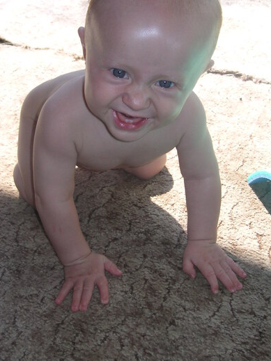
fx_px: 595
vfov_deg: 33.7
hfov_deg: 25.6
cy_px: 151
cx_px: 128
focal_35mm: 57
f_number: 2.8
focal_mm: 6.1
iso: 50
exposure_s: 1/350
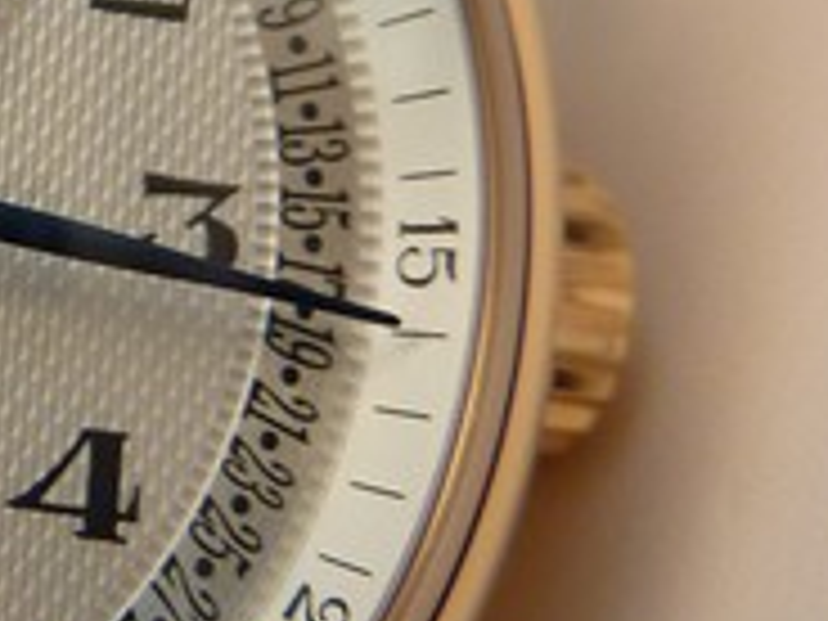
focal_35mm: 87
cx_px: -328
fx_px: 2081
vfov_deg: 16.9
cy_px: 176
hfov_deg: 20.1
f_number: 3.3
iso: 160
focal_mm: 4.1
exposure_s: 1/30
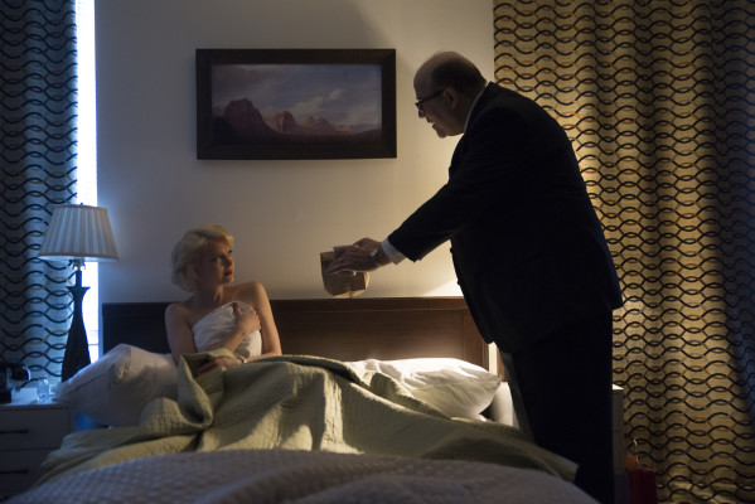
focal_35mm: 40
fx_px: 839
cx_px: 378
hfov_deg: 48.4
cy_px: 252
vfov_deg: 33.4
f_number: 2.8
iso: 2000
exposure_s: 1/20
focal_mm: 40
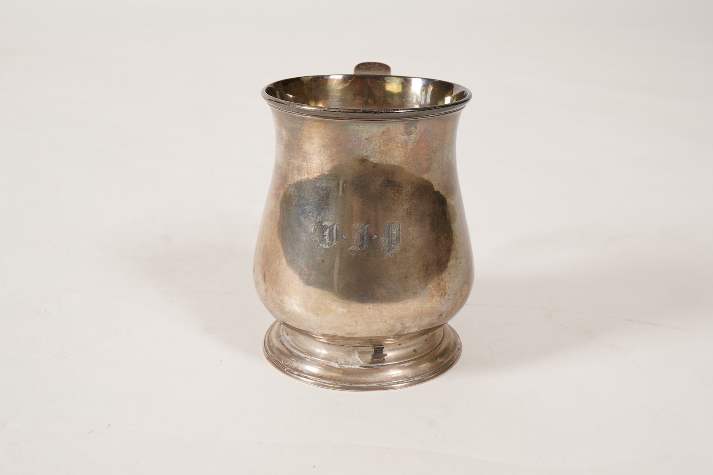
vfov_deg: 29.9
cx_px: 356
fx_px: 891
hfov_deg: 43.6
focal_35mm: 45
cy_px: 238
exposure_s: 1/125
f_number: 16
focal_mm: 30
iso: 400
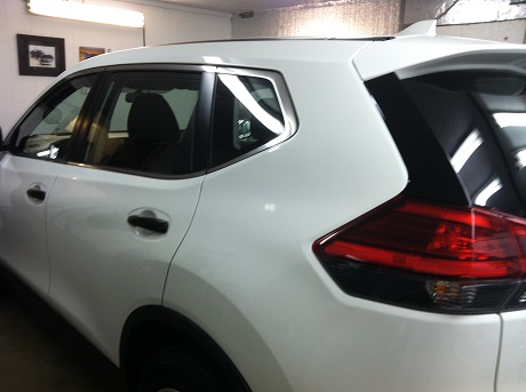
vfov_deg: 40.6
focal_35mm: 35
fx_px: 531
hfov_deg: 52.7
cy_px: 196
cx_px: 263
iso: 80
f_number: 2.8
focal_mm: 3.85
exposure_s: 1/24
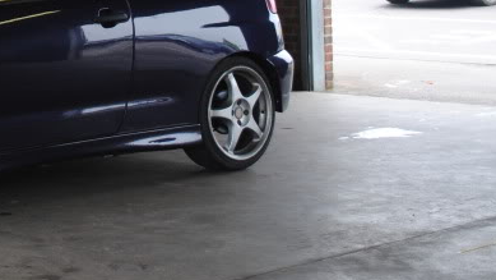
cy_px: -95
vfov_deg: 12.8
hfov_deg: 22.3
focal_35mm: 91
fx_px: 1197
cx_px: -30
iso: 200
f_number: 4.5
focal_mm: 22
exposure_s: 1/80
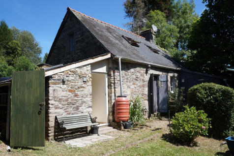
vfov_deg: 47.9
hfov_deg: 67.4
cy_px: 78
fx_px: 175
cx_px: 117
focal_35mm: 27
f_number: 10
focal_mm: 18
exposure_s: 1/125
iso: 100
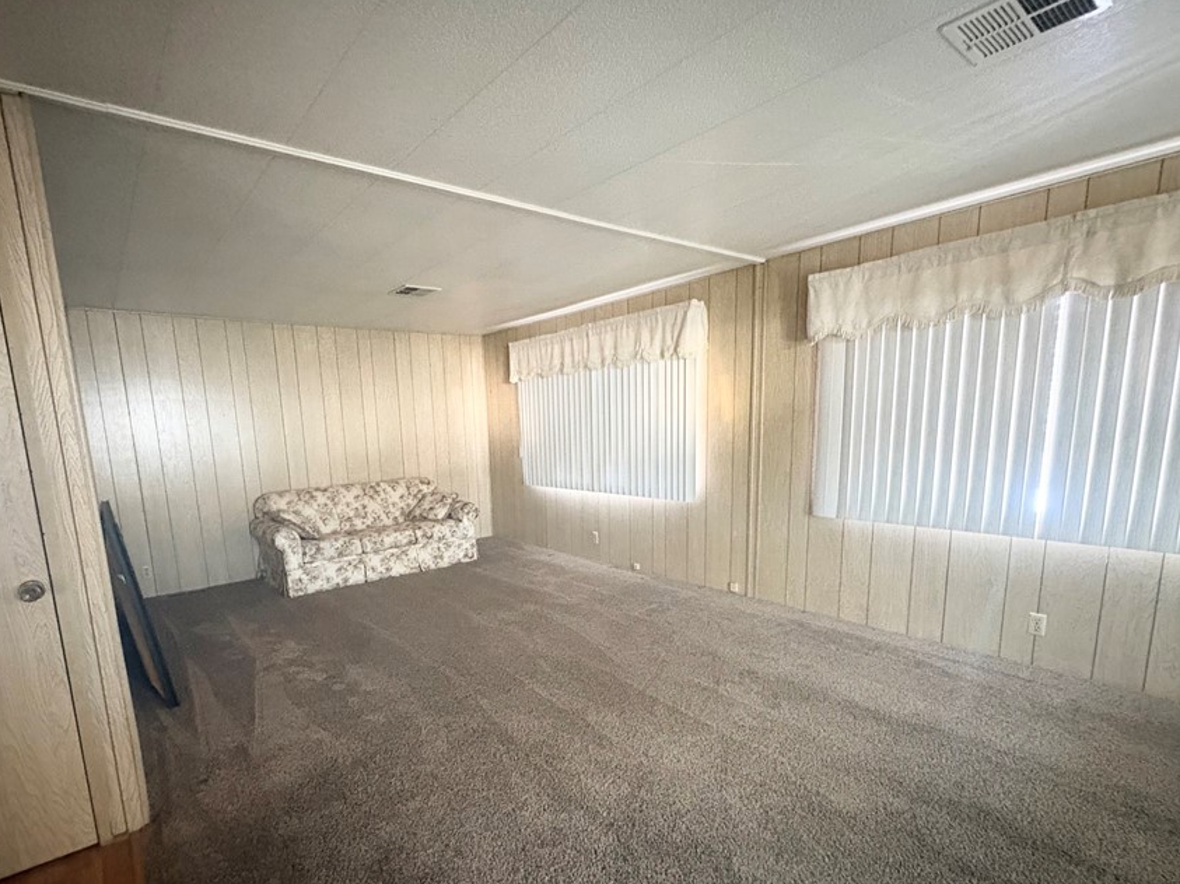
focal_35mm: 17
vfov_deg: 74.1
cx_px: 521
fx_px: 579
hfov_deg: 90.6
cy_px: 520
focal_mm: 2.22
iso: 800
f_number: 2.2
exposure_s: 1/30
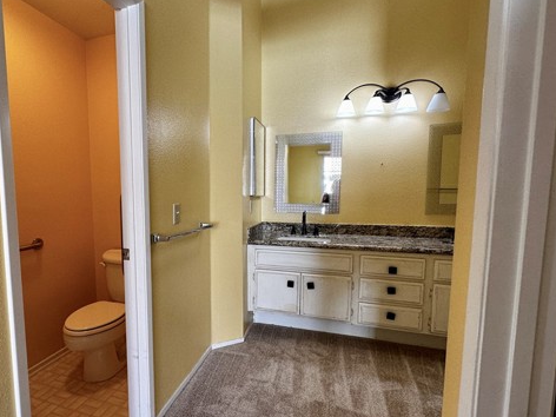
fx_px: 305
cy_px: 220
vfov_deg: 68.6
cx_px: 210
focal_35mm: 19
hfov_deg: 83.1
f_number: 2.2
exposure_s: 1/120
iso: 125
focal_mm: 2.22
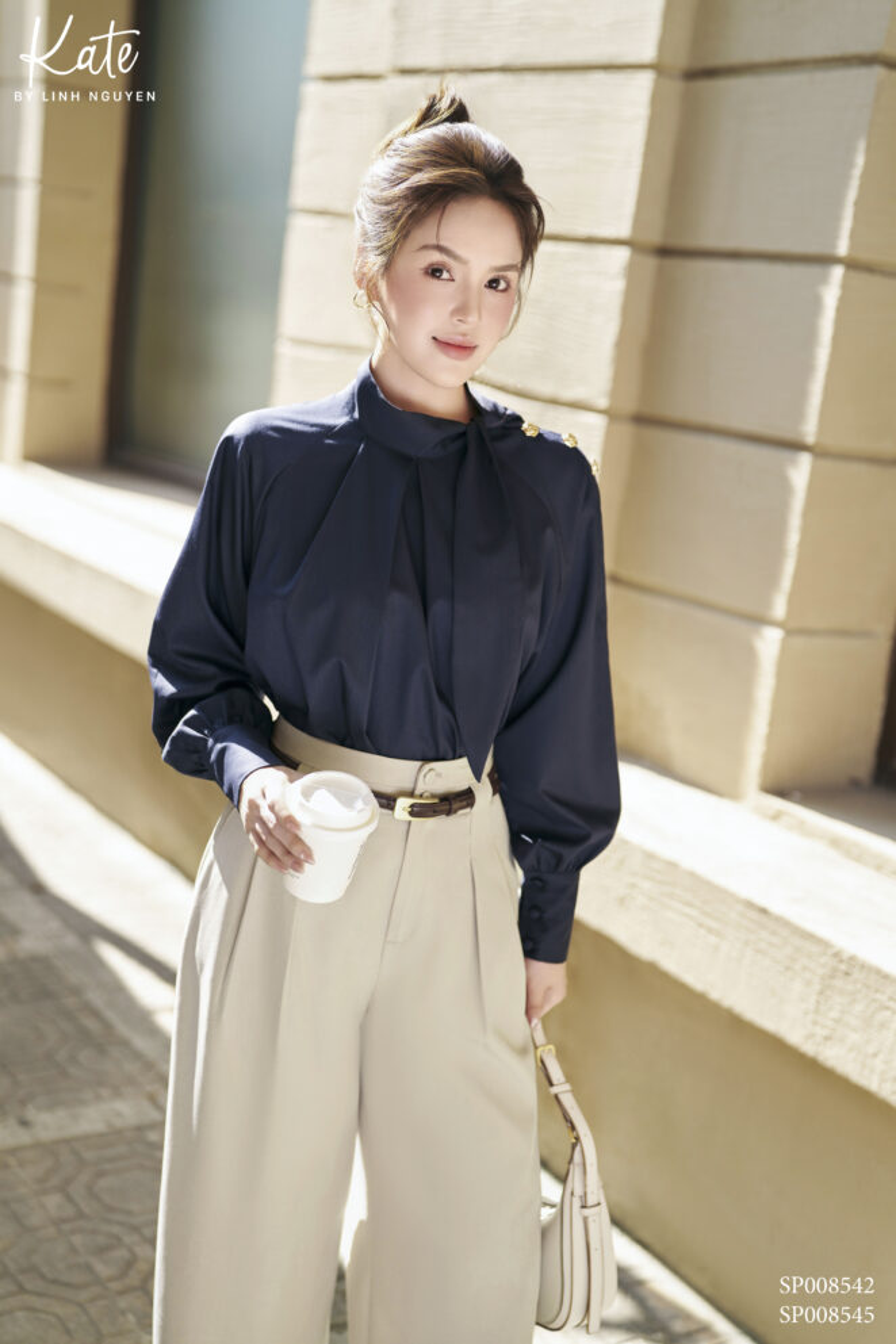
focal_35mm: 50
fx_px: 1867
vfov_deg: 39.6
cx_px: 448
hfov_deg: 27.0
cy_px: 672
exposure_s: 1/1600
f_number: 2
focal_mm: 50
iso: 400
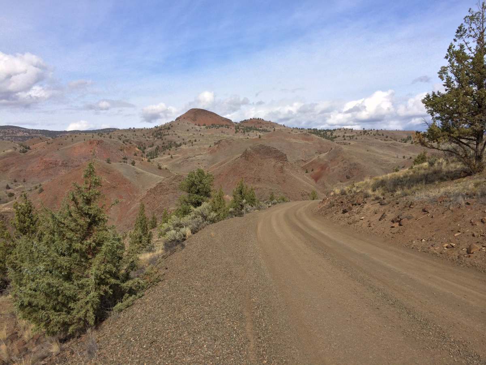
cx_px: 243
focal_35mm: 30
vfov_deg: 46.8
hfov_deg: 60.0
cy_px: 182
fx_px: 421
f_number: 2.2
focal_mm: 4.12
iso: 32
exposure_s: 1/2740
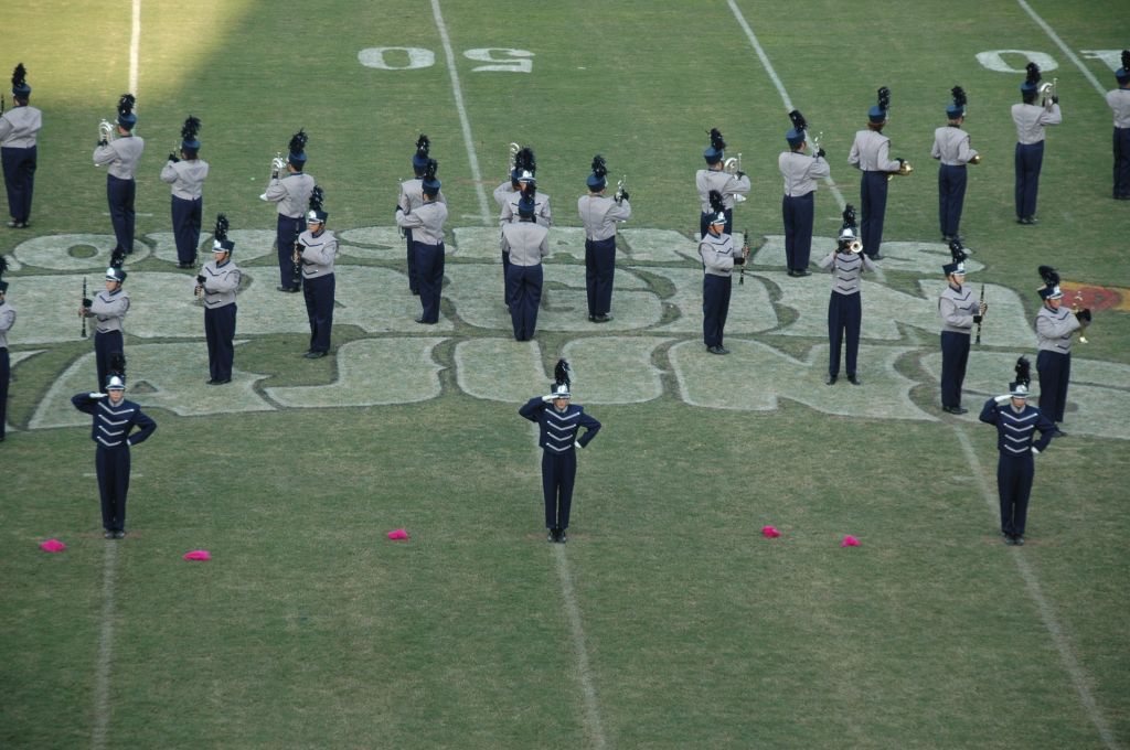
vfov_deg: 8.1
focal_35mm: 168
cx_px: 565
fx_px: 5267
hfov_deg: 12.2
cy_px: 375
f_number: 5.6
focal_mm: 112
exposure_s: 1/200
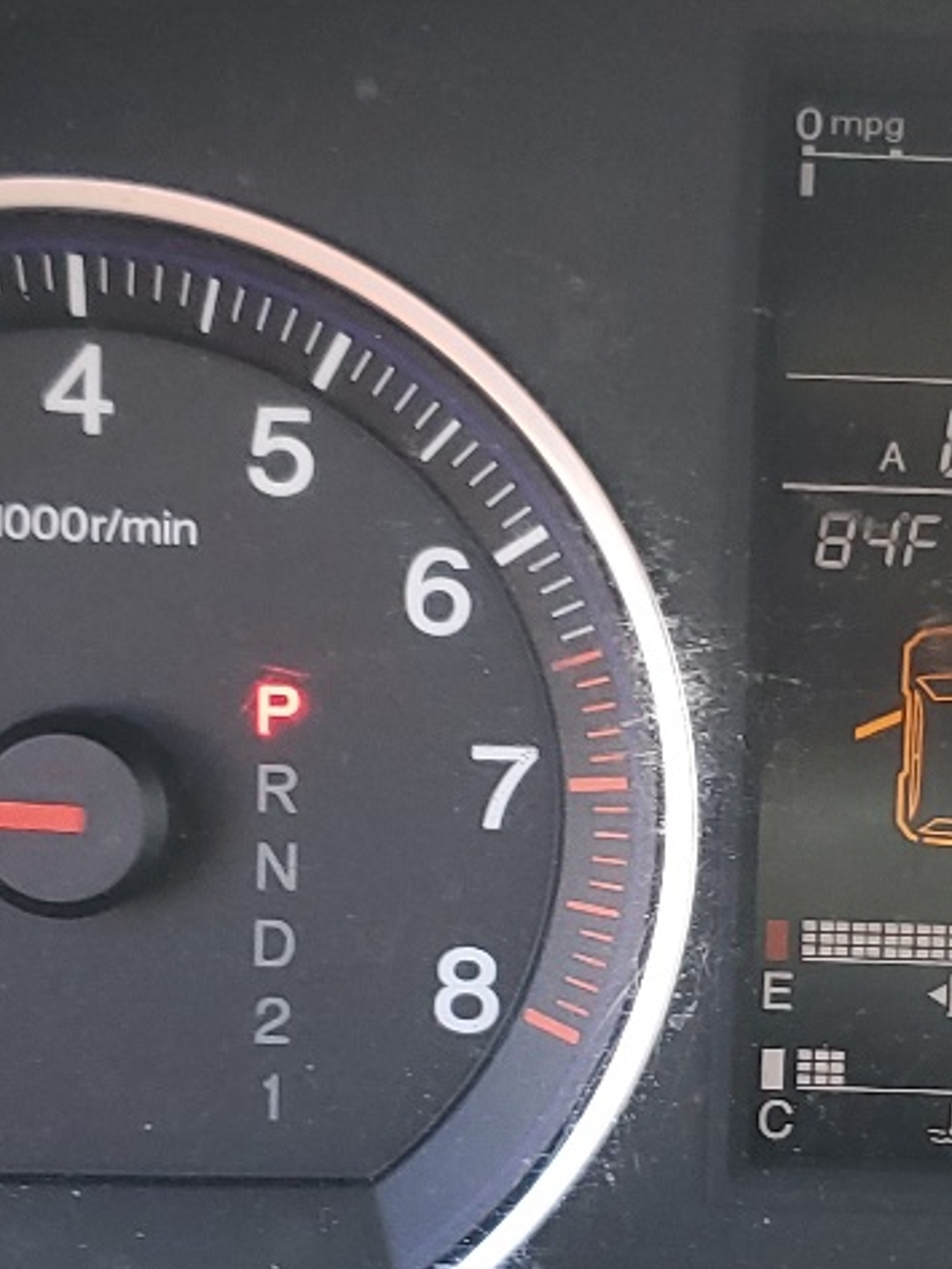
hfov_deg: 16.7
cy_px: 920
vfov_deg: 22.1
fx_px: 3225
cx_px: 727
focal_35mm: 88
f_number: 1.5
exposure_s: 1/120
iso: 59
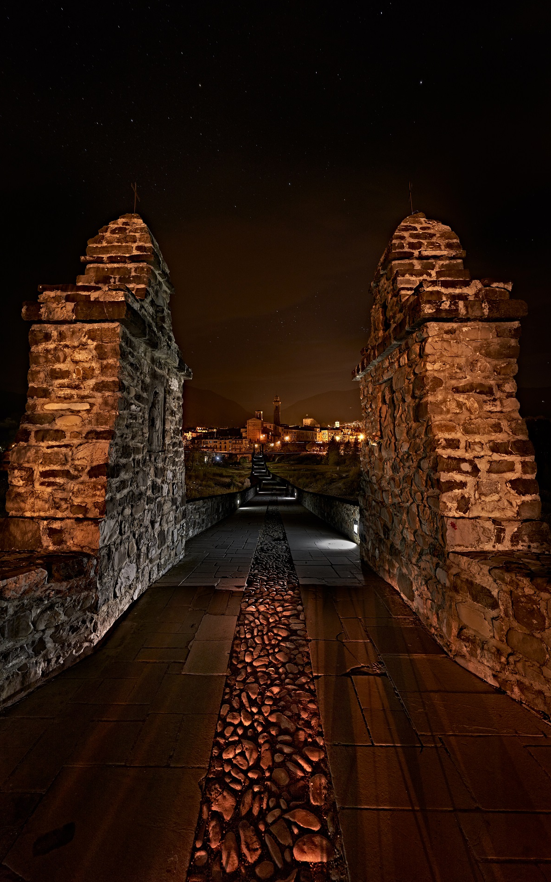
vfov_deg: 101.4
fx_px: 360
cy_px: 420
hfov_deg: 74.8
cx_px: 269
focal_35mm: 15
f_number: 5.6
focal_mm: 14
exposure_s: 30
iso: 100
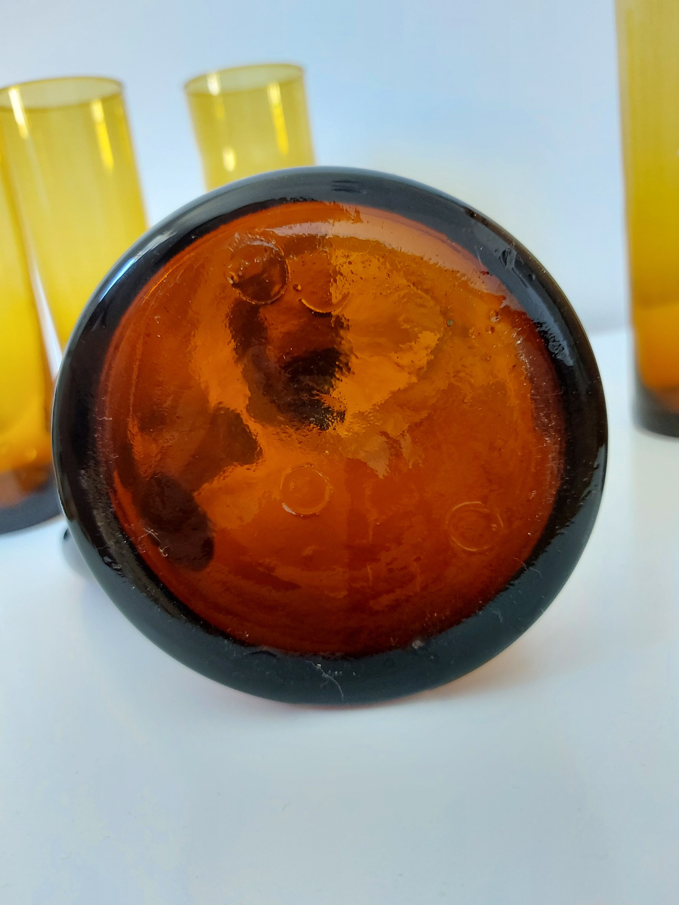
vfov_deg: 71.6
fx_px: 628
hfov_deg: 56.8
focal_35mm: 24
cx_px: 340
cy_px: 452
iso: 250
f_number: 1.8
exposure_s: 1/24
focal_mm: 5.23
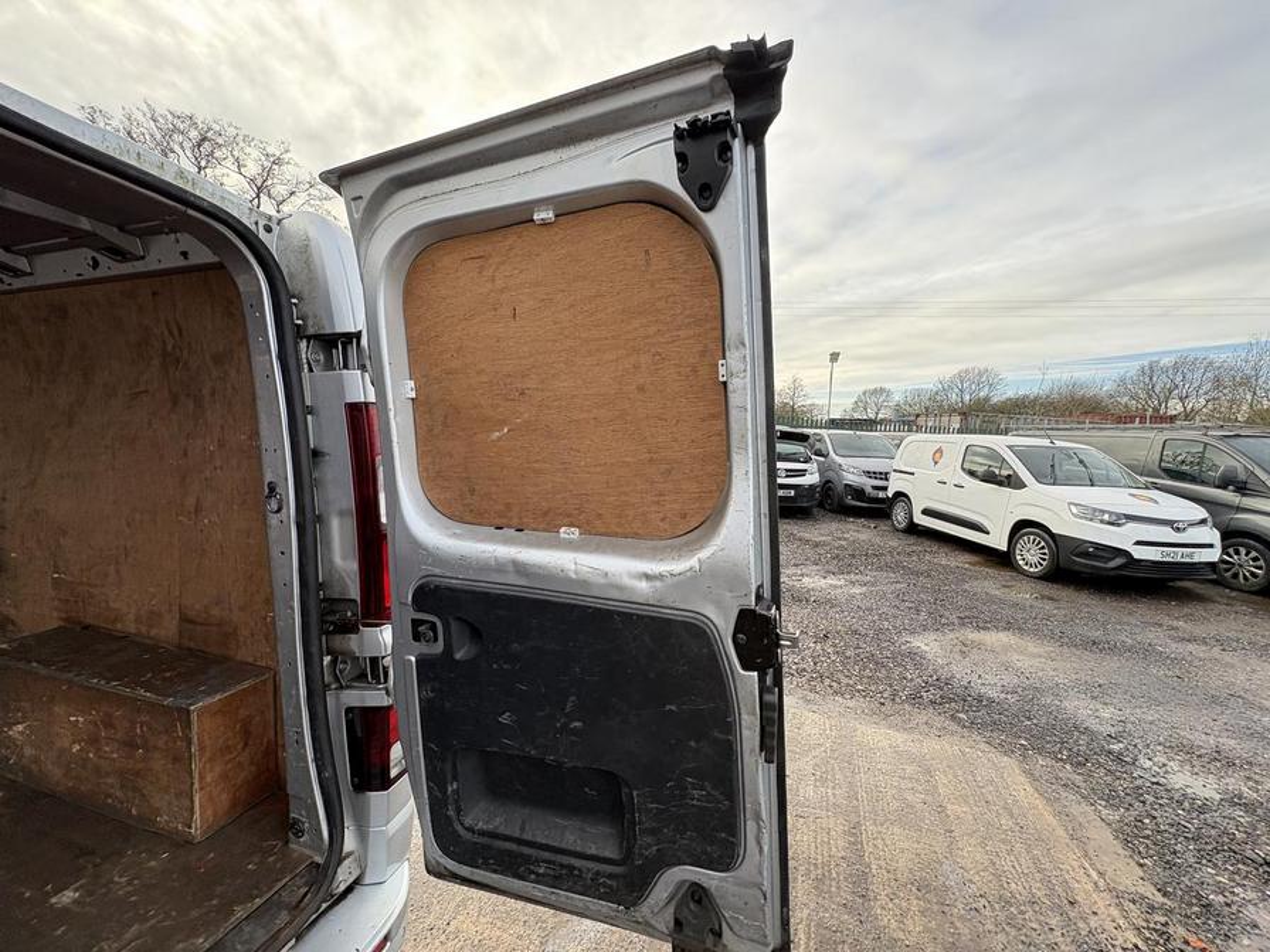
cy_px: 476
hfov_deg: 102.1
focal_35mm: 14
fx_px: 514
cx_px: 635
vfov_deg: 85.7
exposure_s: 1/130
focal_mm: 2.22
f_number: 2.2
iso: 40
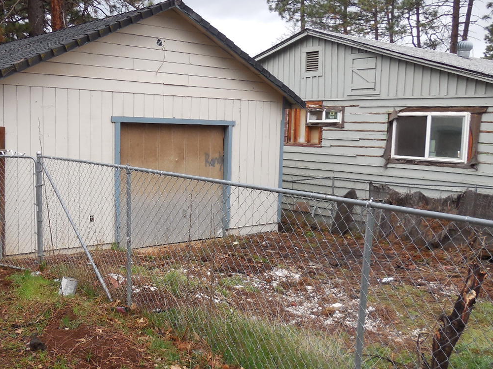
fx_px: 570
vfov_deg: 36.0
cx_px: 160
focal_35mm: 40
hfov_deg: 46.0
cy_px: 190
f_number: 3.1
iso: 125
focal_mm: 4.5
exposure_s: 1/100
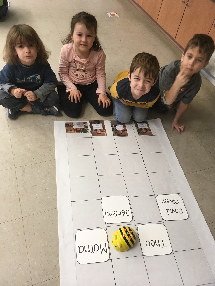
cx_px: 108
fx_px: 240
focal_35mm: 29
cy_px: 143
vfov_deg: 61.7
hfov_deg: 48.2
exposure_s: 1/30
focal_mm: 4.15
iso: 80
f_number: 2.2
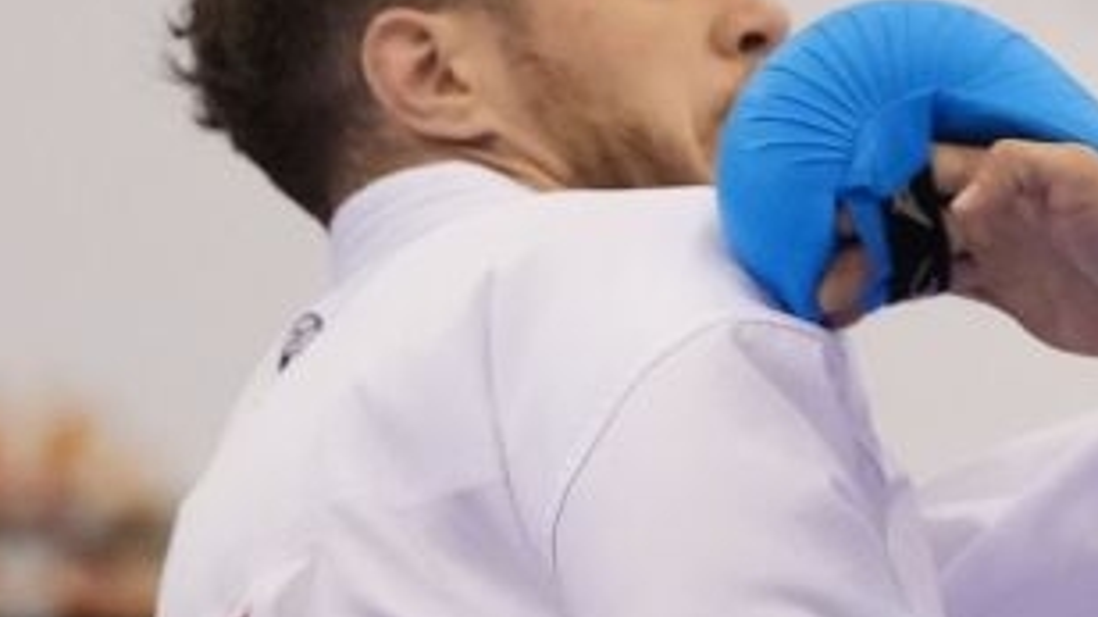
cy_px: 613
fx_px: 32451
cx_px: 2948
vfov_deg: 1.1
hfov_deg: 1.9
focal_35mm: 1115
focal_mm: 182
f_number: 2.8
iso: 3200
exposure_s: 1/1000
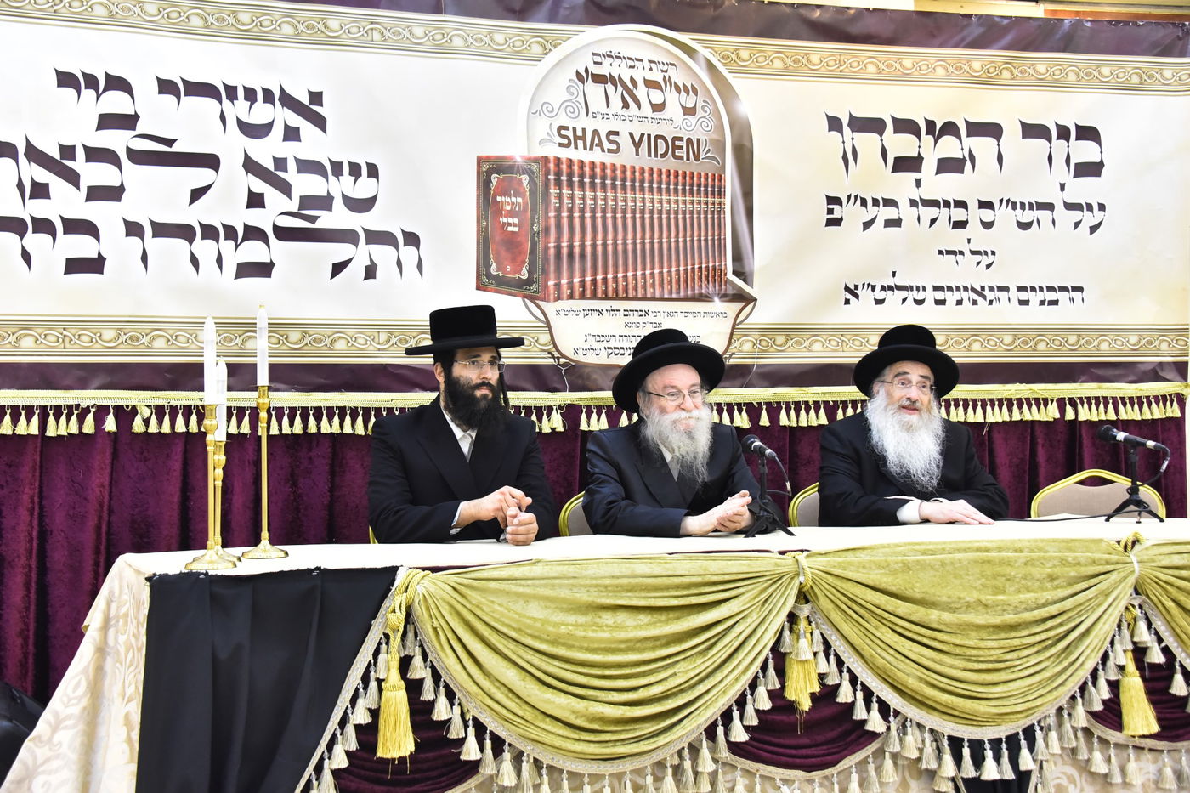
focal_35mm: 48
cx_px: 595
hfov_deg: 41.1
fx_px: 1586
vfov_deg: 28.1
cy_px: 396
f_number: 5.6
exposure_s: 1/100
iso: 3200
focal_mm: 48
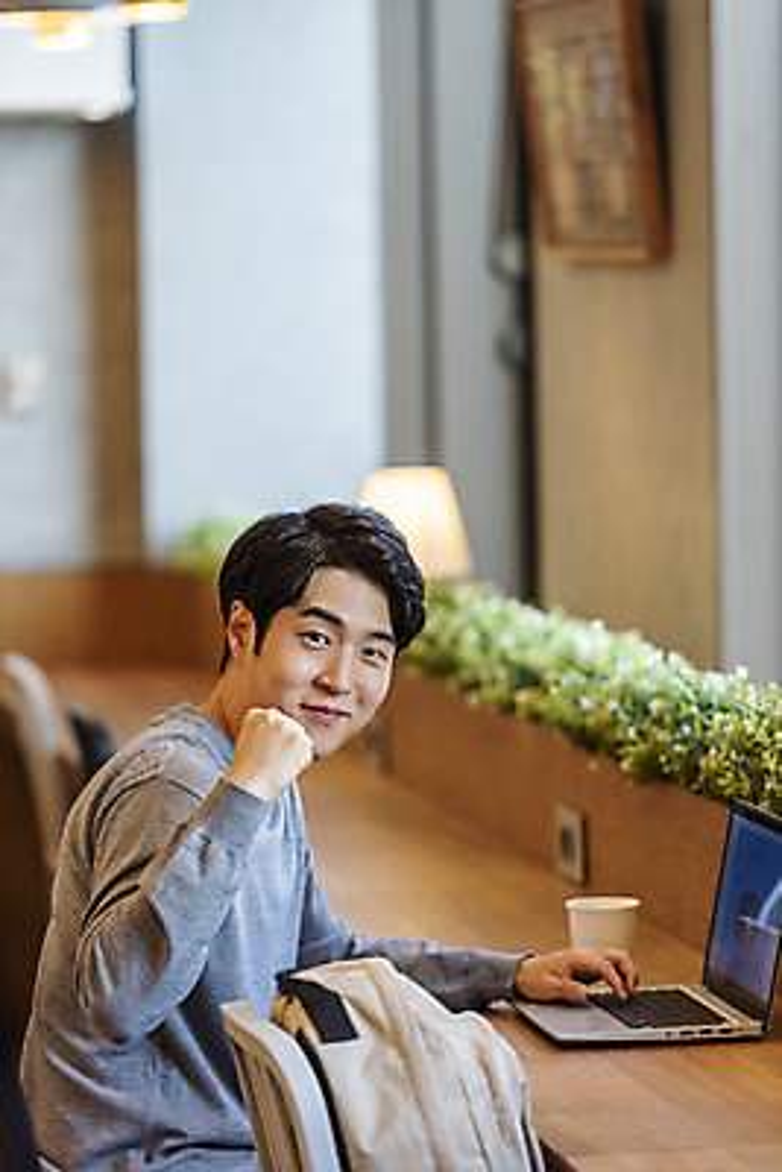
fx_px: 5534
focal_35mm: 170
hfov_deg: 8.1
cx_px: 391
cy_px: 586
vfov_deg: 12.1
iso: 500
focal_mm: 170
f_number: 2.8
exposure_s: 1/160
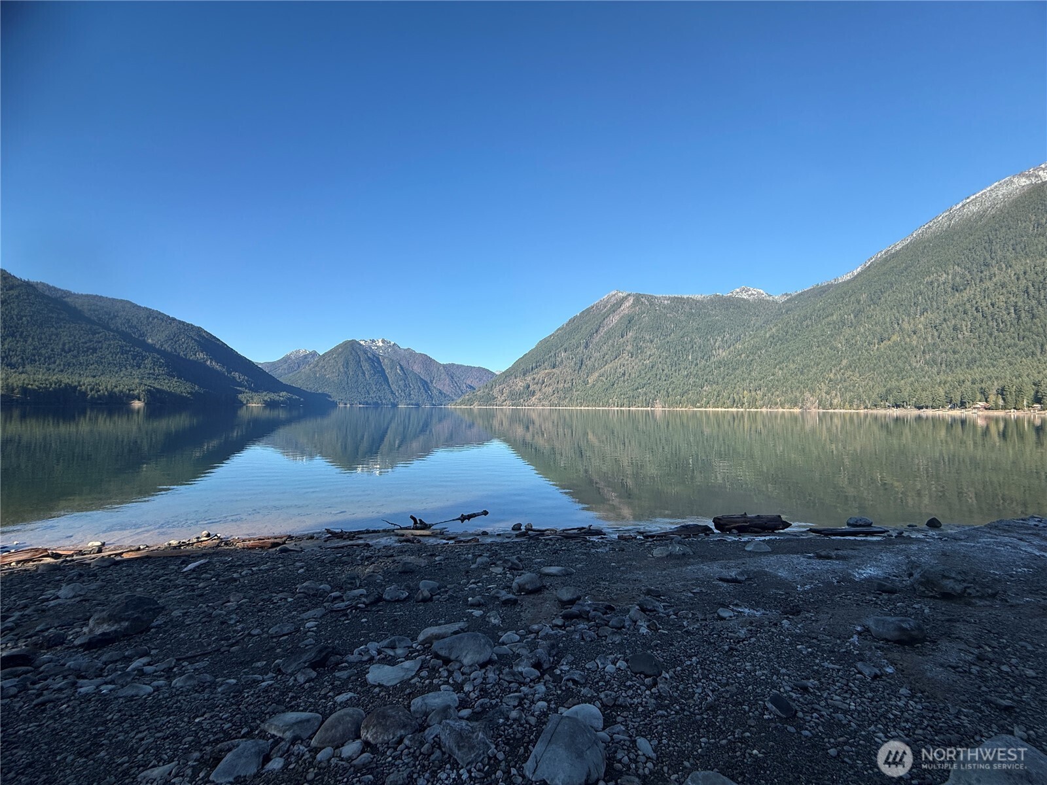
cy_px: 392
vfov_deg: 85.7
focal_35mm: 14
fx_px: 423
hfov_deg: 102.1
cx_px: 524
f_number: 2.2
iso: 50
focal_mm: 2.22
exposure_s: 1/1211
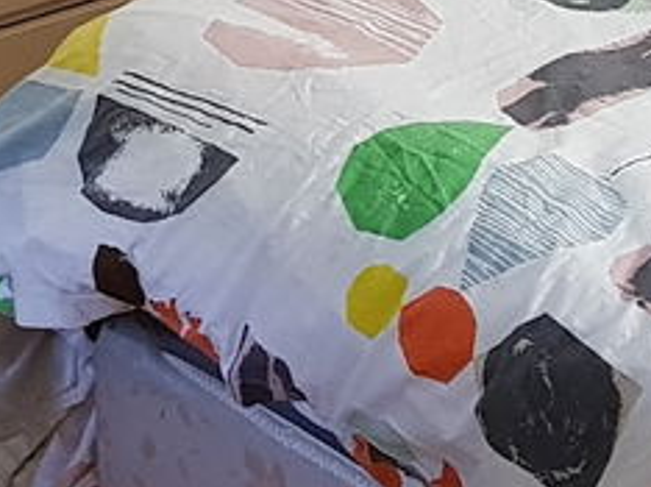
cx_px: 200
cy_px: -267
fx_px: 3344
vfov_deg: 8.1
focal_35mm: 178
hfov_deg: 11.1
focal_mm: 4.2
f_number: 1.7
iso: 250
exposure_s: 1/14
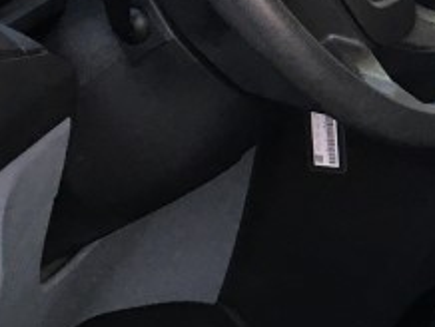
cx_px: 559
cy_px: -110
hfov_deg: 13.9
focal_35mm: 136
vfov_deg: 10.7
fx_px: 1711
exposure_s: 1/30
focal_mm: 4.15
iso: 64
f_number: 2.2
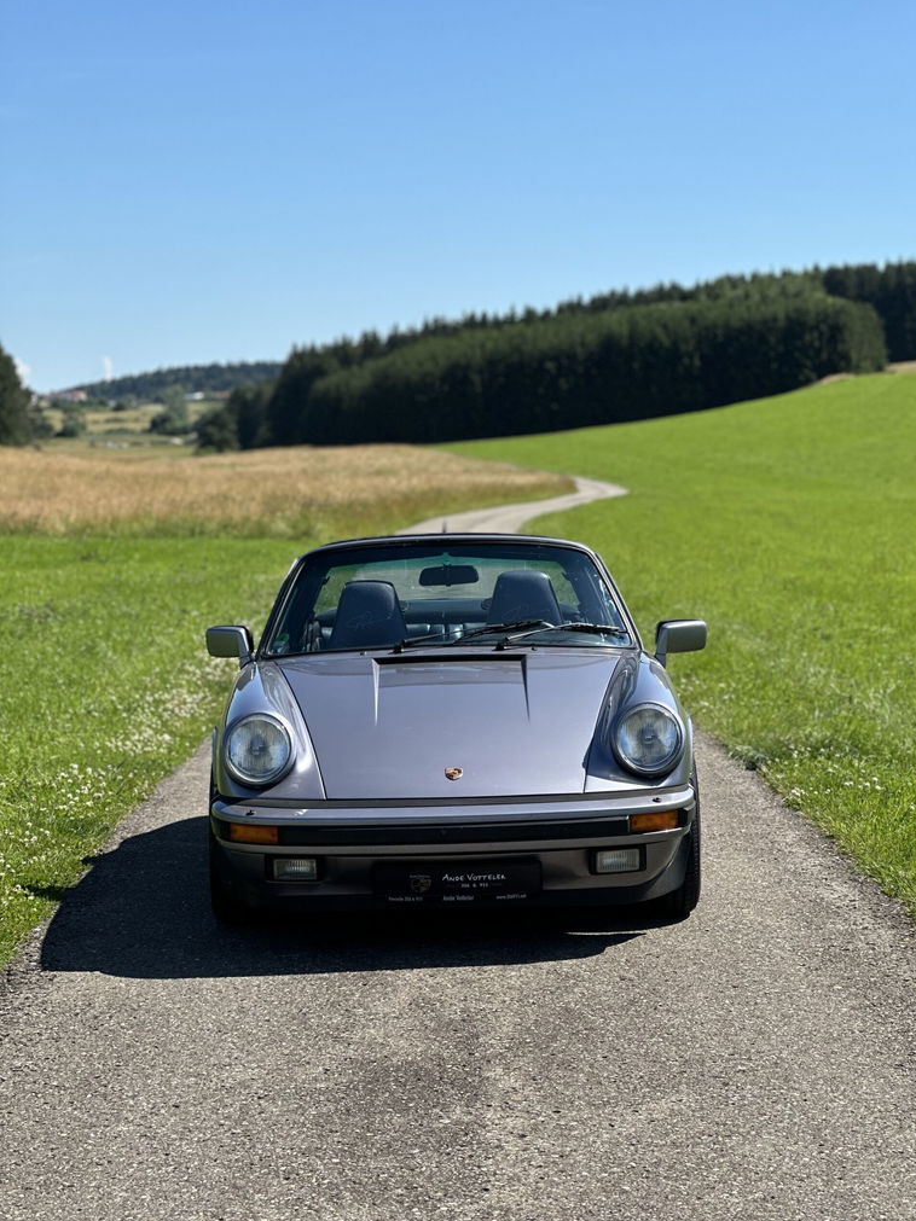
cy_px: 610
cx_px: 463
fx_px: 2753
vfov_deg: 25.0
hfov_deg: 18.9
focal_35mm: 78
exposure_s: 1/673
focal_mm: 9
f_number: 2.8
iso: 32
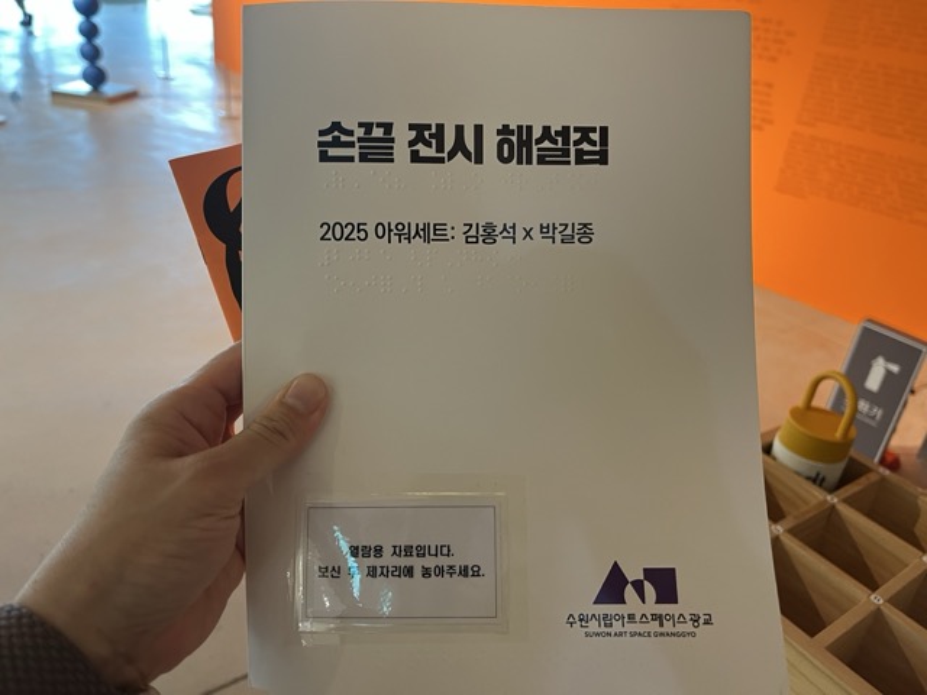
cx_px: 464
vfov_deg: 53.1
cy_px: 348
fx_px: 696
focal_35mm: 26
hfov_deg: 67.3
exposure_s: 1/60
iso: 200
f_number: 1.6
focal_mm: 5.1
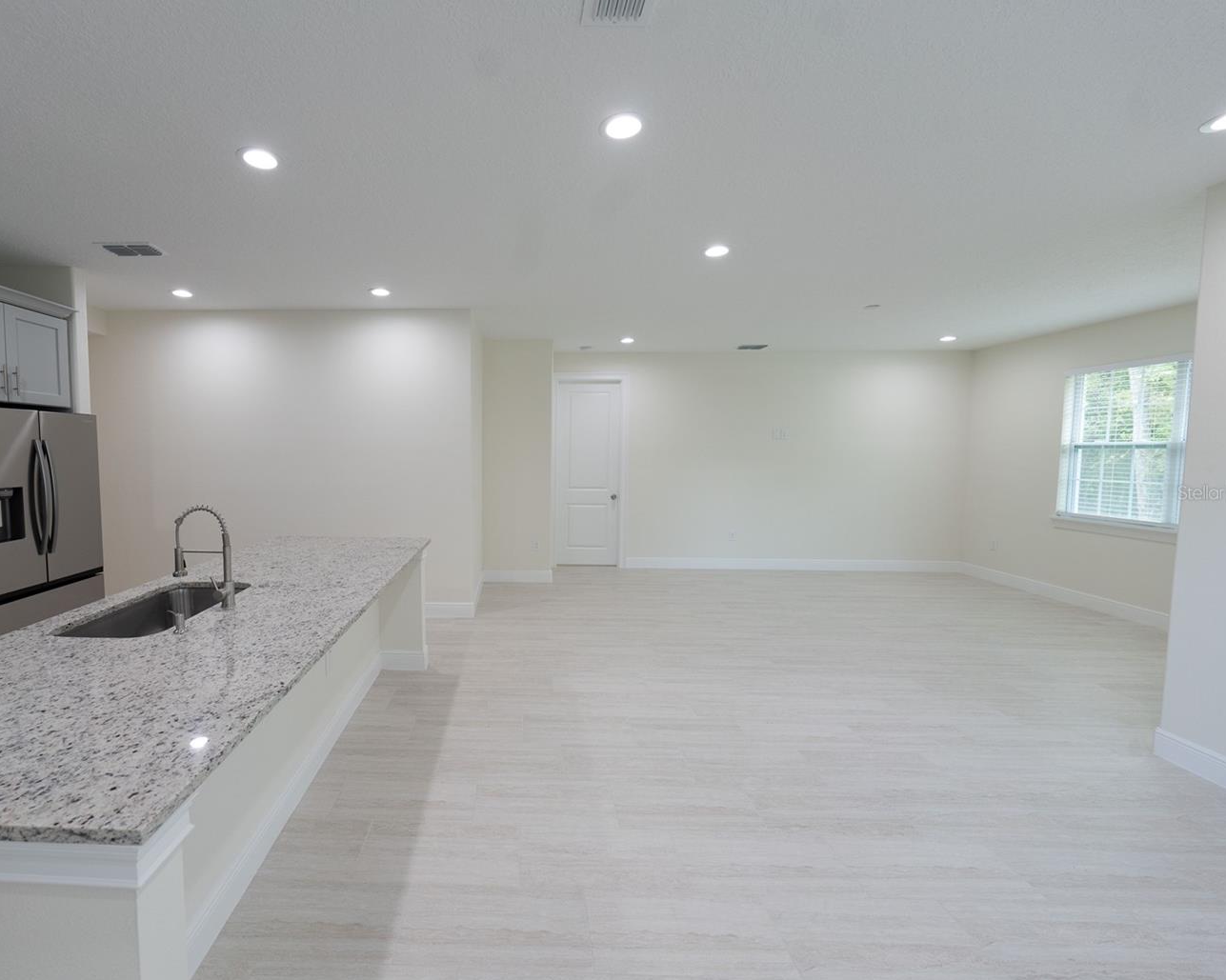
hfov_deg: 99.6
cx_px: 500
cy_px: 492
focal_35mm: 14
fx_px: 508
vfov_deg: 88.0
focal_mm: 12
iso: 640
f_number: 4.5
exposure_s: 1/80
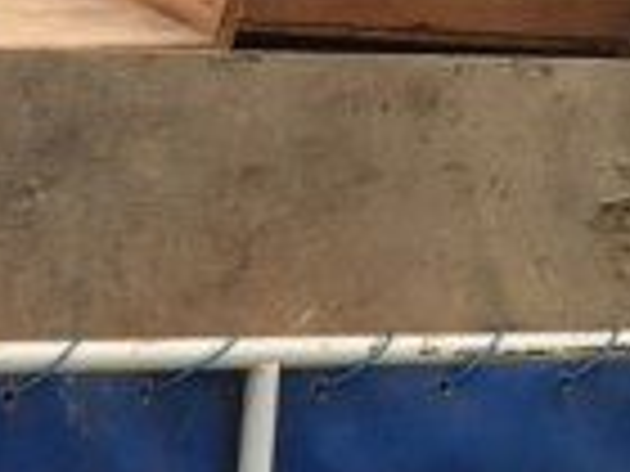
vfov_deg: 8.9
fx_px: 3021
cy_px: 459
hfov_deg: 10.6
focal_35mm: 166
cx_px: -774
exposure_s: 1/430
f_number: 2.2
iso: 25
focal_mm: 4.15
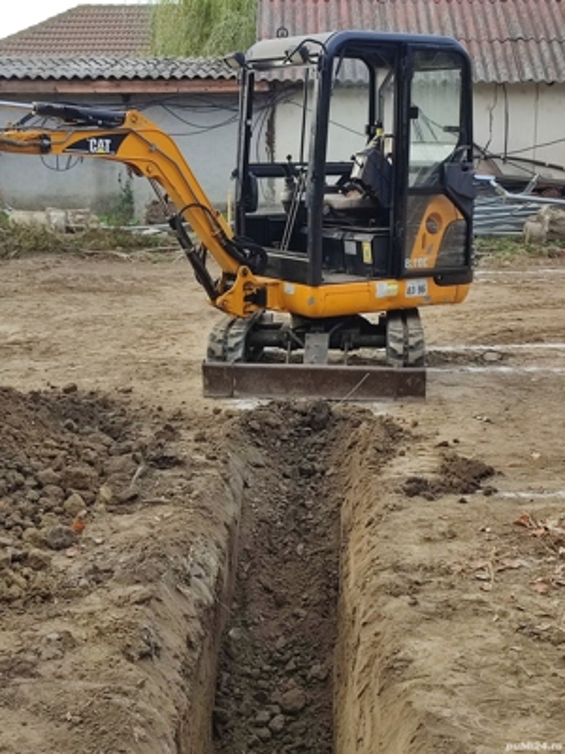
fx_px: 522
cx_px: 282
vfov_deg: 71.6
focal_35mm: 24
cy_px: 377
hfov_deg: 56.8
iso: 50
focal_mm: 5.89
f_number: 1.89
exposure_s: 1/218
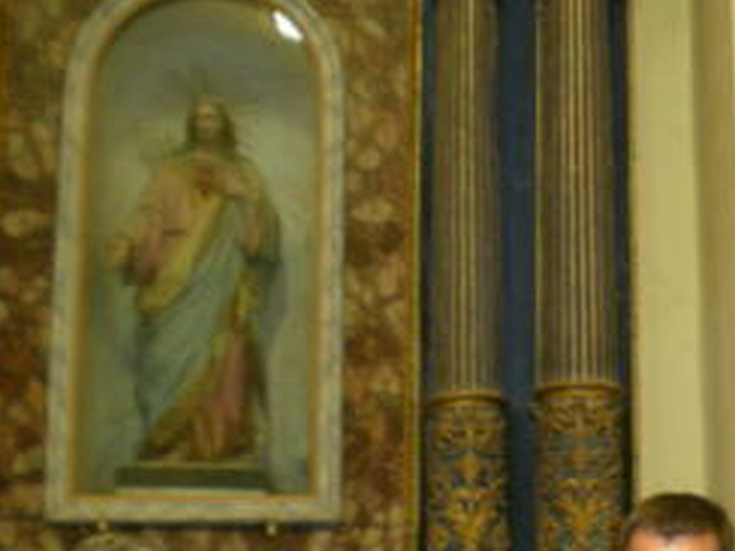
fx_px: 1656
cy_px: 465
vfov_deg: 18.7
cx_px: 675
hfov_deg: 24.3
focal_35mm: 78
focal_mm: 6.3
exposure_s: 1/30
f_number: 3.1
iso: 189
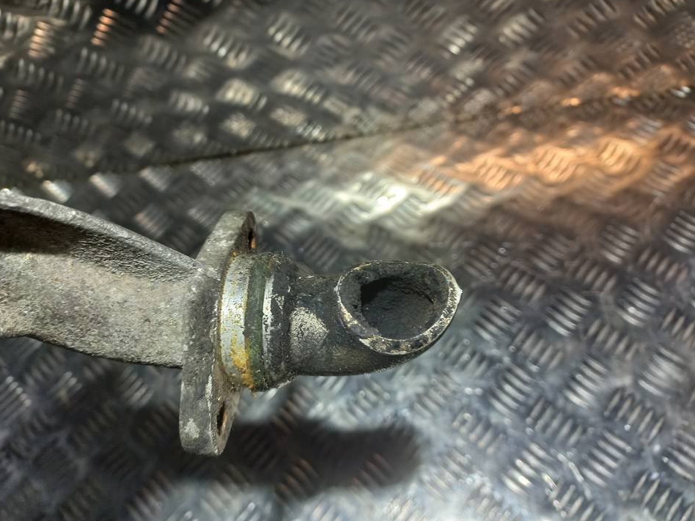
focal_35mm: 27
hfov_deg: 65.3
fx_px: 542
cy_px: 271
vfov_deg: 51.3
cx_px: 335
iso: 80
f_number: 1.8
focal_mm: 4.6
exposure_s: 1/50
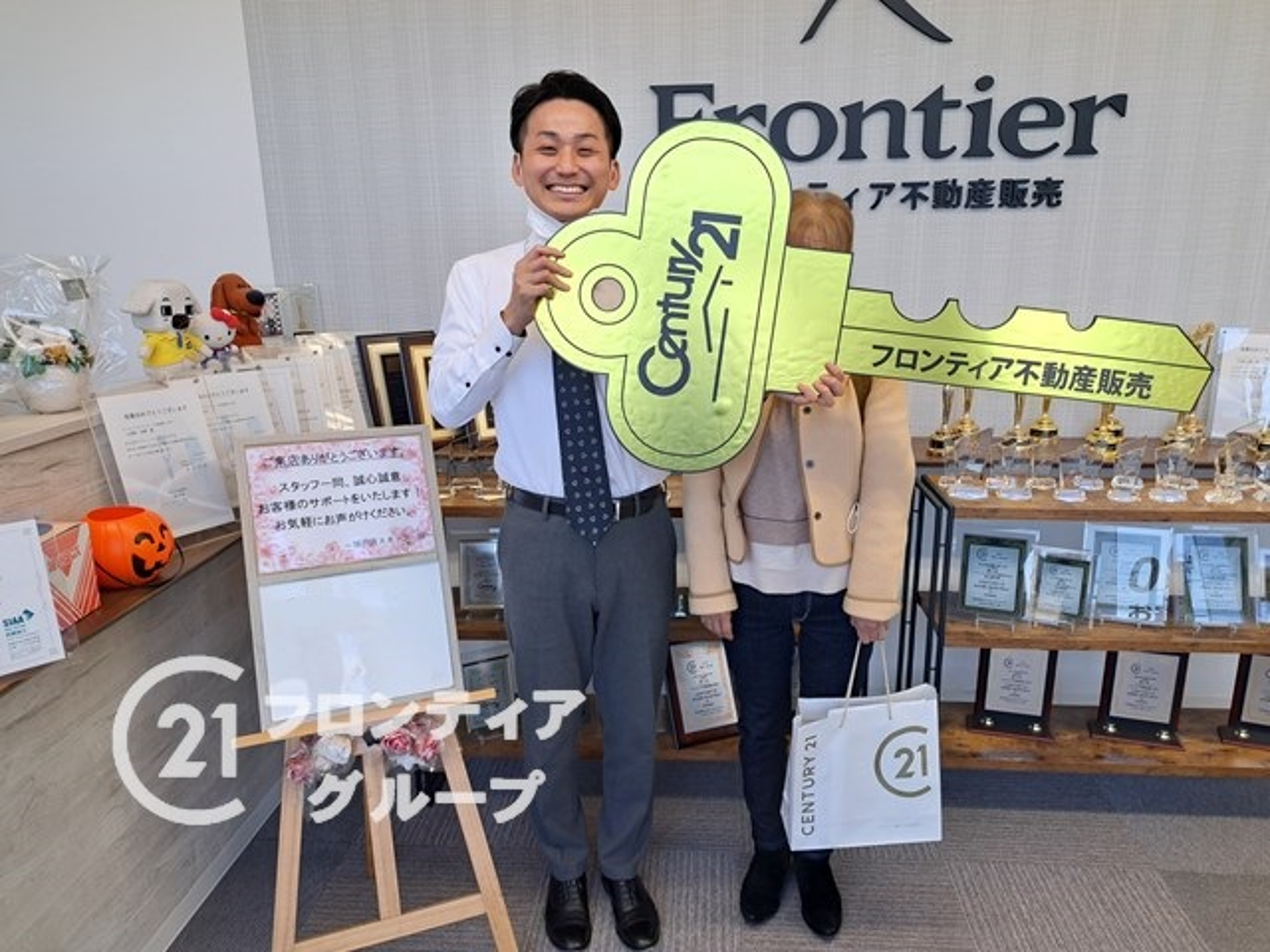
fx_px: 881
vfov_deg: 56.8
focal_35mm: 24
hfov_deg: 71.6
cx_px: 635
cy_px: 476
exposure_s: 1/50
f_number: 1.8
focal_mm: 5.23
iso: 50
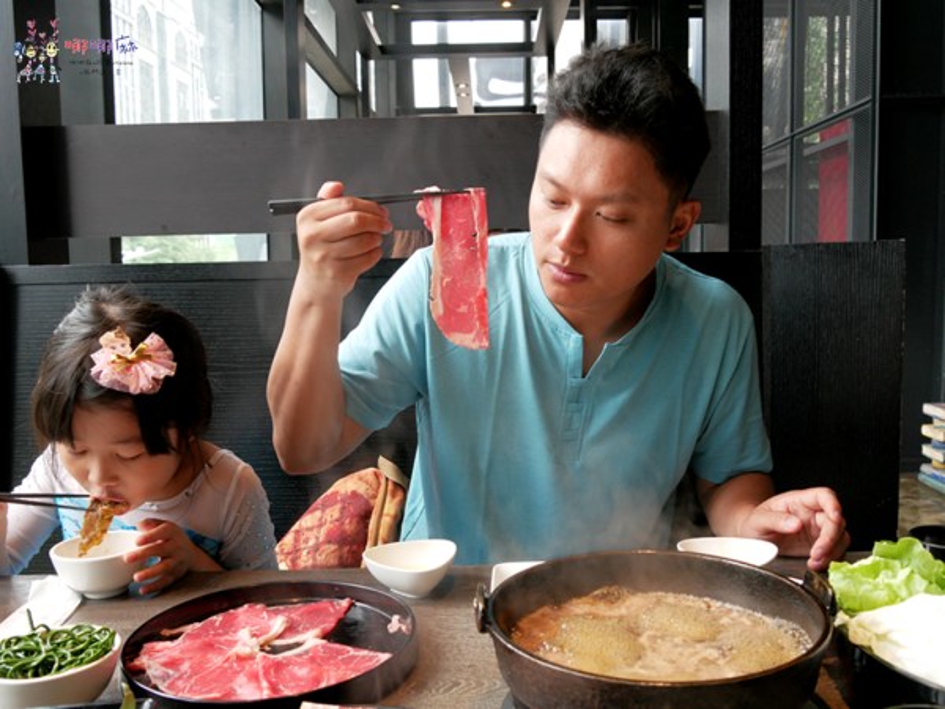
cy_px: 354
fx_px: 928
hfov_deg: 54.0
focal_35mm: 34
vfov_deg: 41.8
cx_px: 472
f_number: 5.6
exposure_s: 1/50
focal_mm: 17
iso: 500
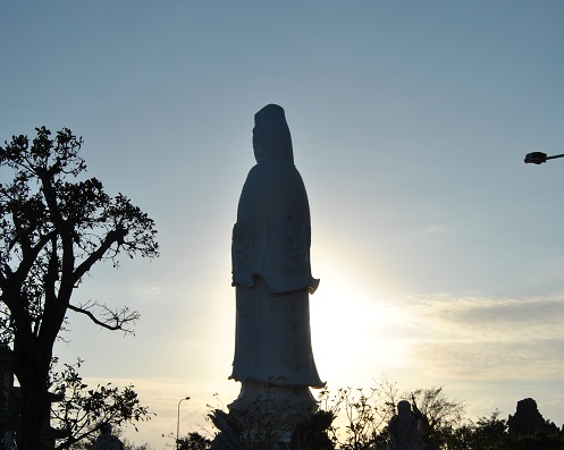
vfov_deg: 30.4
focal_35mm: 49
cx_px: 281
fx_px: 813
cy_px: 349
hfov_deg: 38.3
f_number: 11
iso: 100
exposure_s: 1/500
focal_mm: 23
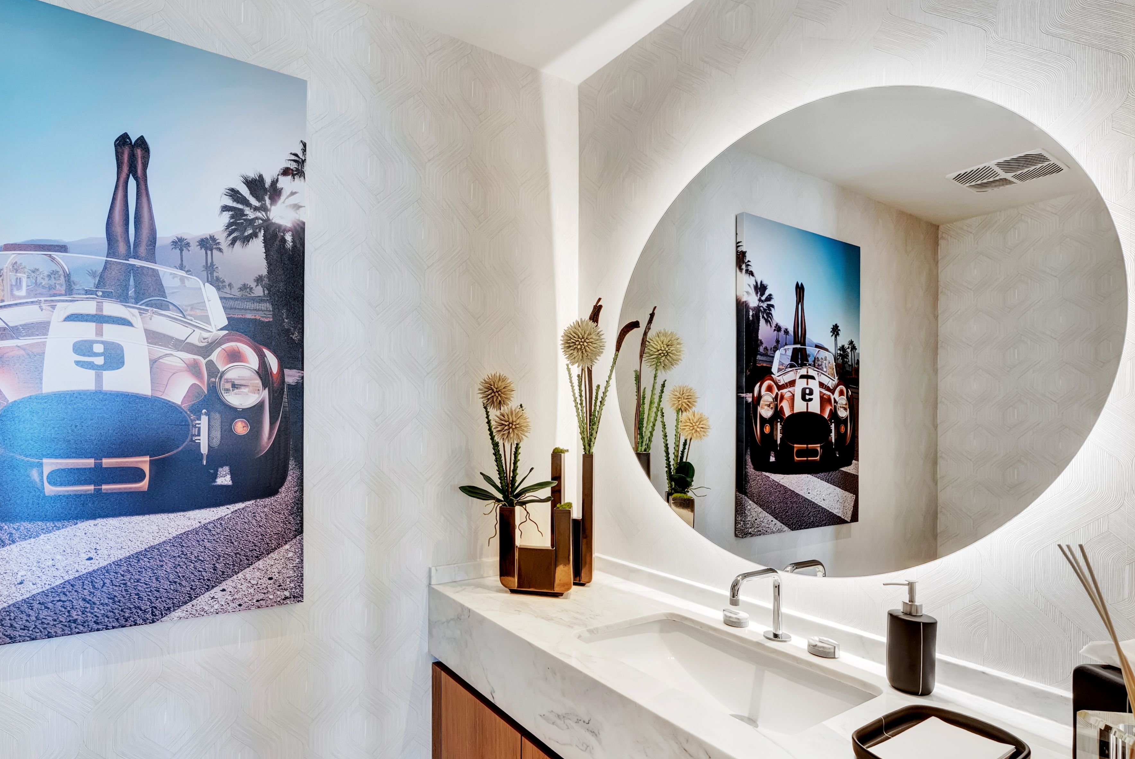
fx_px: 568
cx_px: 454
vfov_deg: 67.3
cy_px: 417
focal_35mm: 18
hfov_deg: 88.8
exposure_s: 1/20
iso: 400
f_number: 9
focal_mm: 15
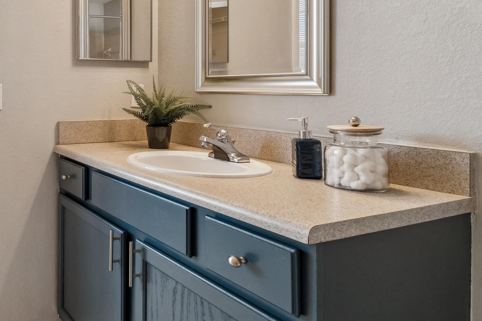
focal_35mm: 29
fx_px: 388
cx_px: 56
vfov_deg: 44.1
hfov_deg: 55.9
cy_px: 99
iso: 400
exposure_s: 1/125
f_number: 7.1
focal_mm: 10
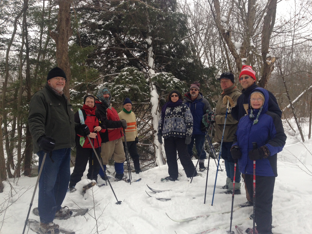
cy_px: 117
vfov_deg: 42.9
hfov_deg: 55.4
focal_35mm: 33
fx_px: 297
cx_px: 156
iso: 64
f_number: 2.4
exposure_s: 1/120
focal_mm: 4.12
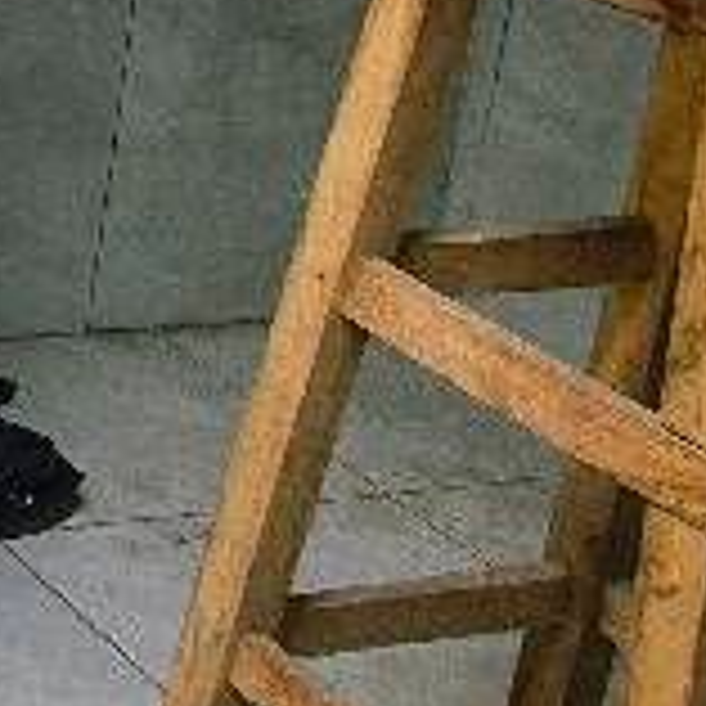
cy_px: -288
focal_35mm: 75
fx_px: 1731
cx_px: -1043
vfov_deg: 20.4
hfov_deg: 14.2
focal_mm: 2.2
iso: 160
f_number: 2.2
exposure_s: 1/50
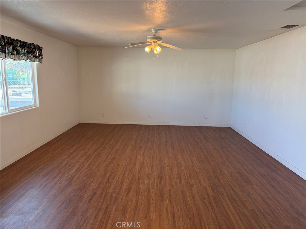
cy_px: 114
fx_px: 230
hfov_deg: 67.3
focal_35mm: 26
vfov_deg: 53.1
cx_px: 153
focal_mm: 5.96
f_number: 1.6
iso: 100
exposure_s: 1/120
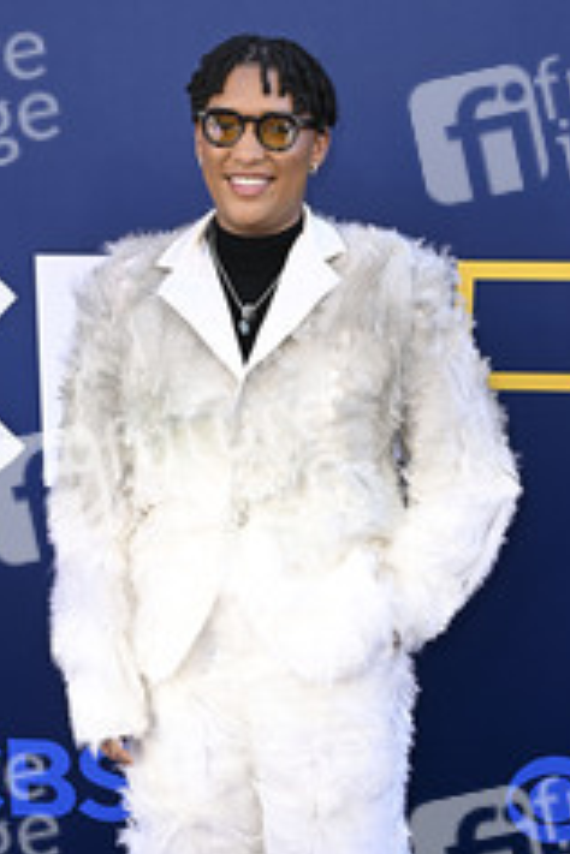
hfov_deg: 23.0
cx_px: 267
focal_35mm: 59
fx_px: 1401
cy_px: 659
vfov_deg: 33.1
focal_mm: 35
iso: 320
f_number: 5.6
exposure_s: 1/200
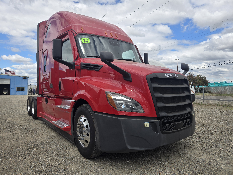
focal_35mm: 23
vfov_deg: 58.9
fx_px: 155
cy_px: 88
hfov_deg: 73.9
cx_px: 116
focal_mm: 5.4
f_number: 1.8
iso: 25
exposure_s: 1/1668
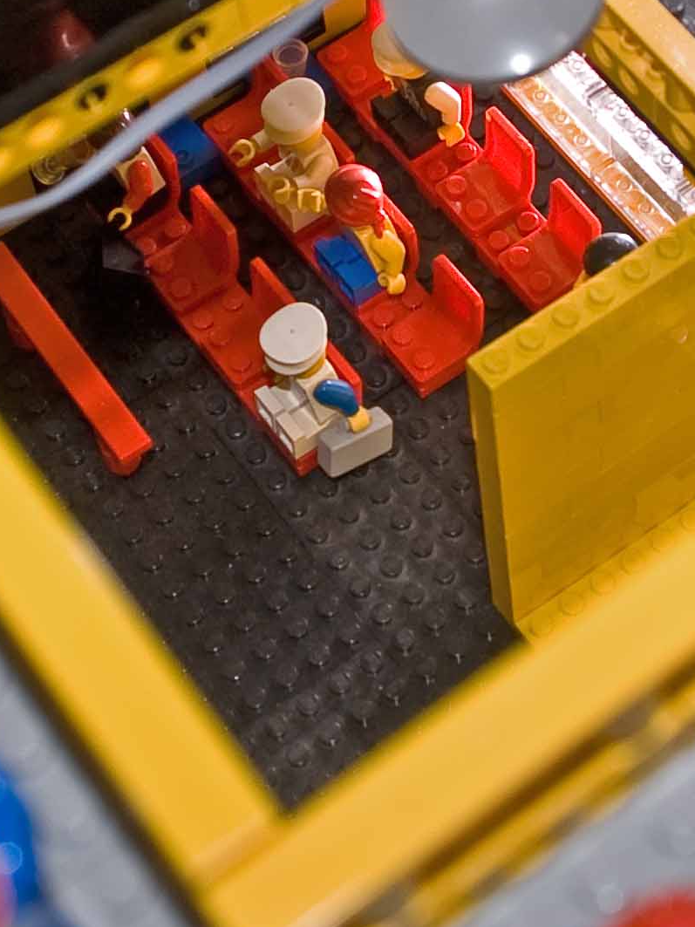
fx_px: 2838
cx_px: 479
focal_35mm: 106
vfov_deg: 18.3
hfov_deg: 13.9
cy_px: 150
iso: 200
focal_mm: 26
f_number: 8
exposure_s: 1/60
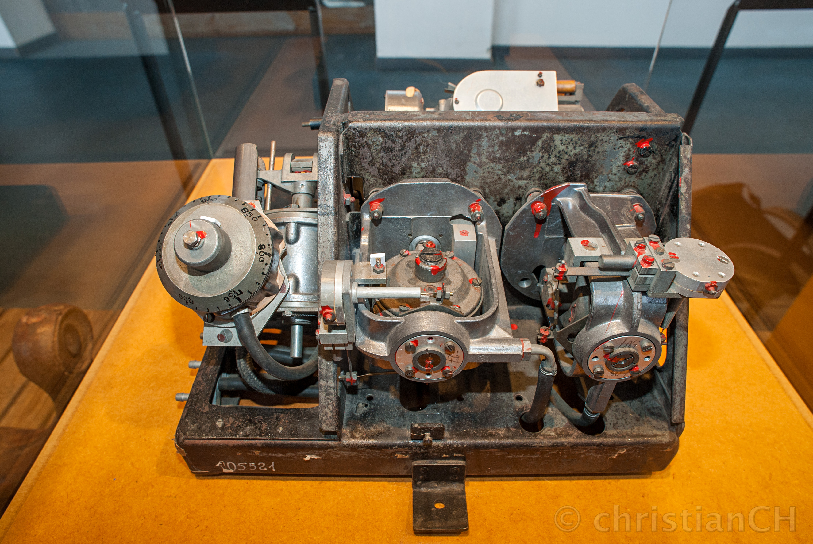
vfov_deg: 62.1
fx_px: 452
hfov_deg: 83.9
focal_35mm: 20
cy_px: 272
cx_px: 406
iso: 500
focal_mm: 20
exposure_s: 1/30
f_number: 8
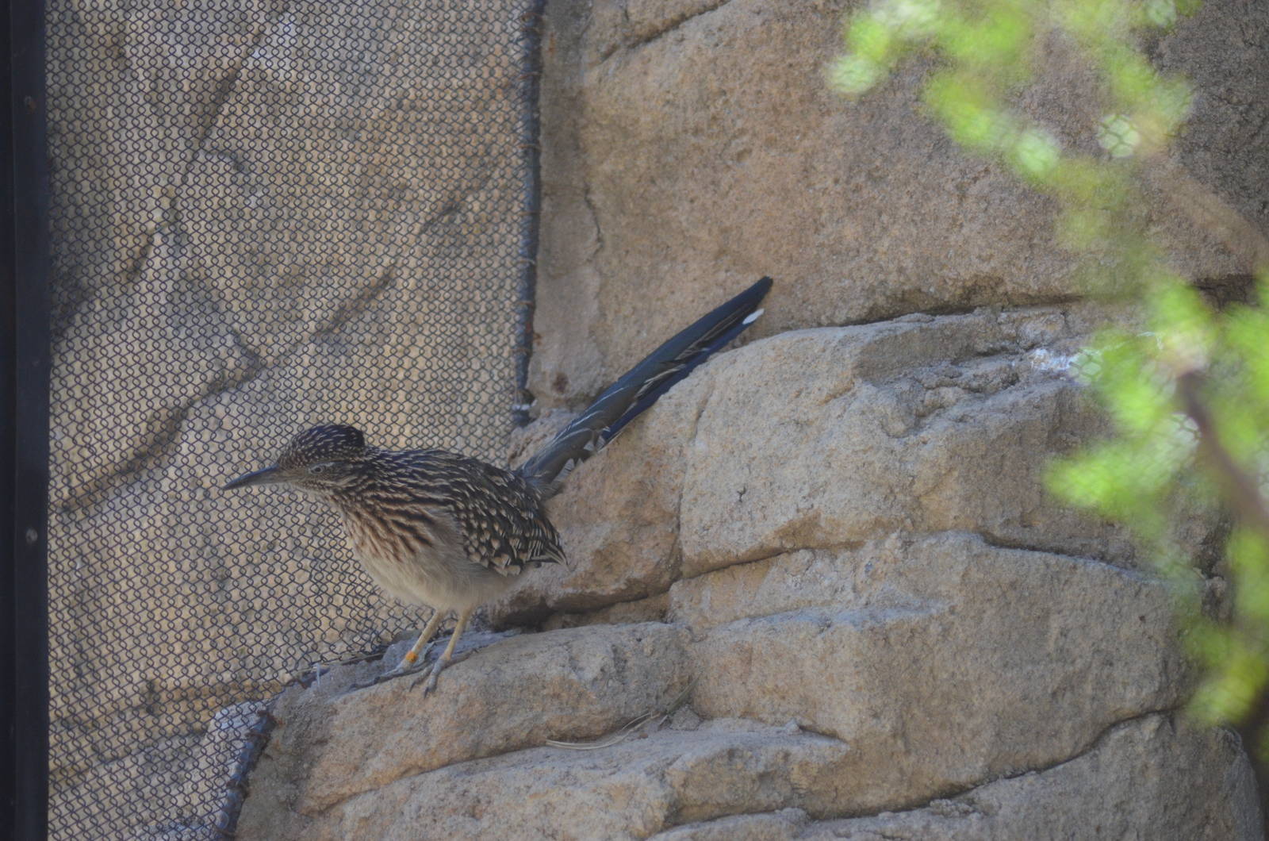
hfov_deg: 8.1
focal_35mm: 255
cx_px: 634
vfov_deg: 5.4
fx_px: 8971
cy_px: 420
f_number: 4.5
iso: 1100
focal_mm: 170
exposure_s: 1/500
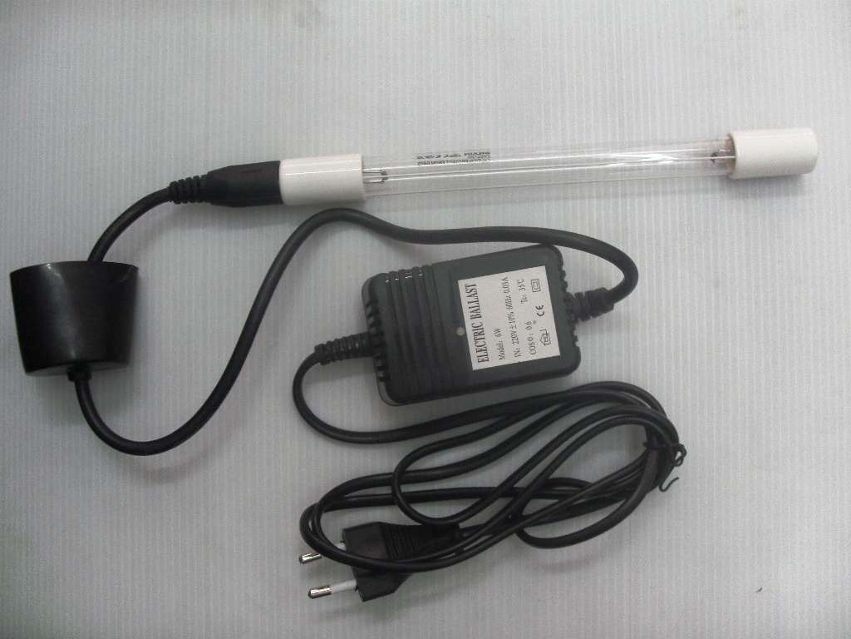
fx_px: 910
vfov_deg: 38.7
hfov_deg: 50.1
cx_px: 426
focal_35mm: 37
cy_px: 320
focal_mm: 6.2
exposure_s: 1/30
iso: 200
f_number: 2.8
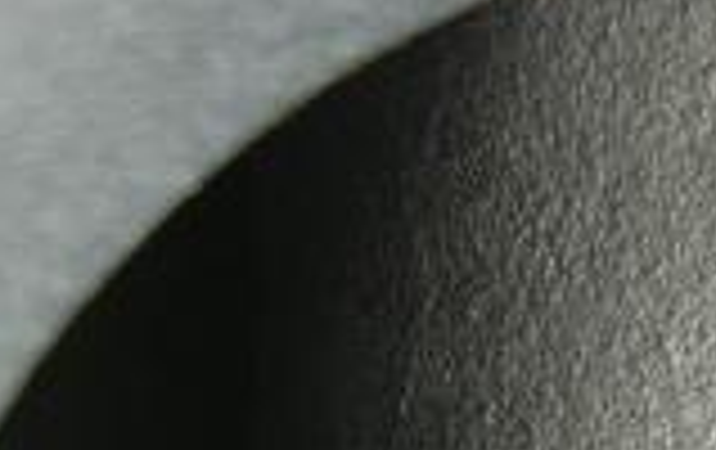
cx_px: 995
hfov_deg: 13.4
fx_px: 2913
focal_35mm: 149
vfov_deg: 8.3
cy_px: 963
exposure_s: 1/80
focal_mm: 5.8
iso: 100
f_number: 2.8
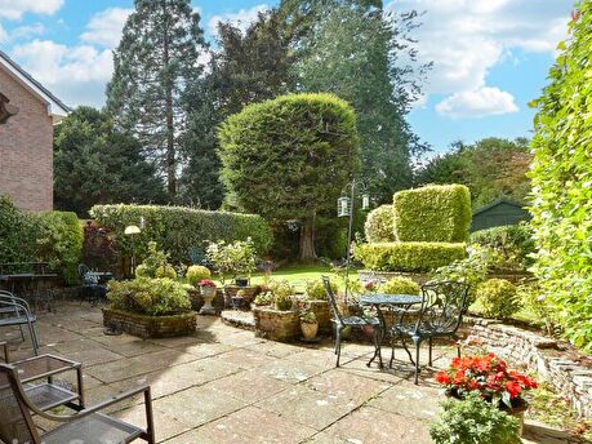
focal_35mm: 22
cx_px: 191
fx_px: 376
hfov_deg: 73.7
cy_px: 248
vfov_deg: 60.9
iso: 160
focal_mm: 10
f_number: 8
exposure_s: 1/125
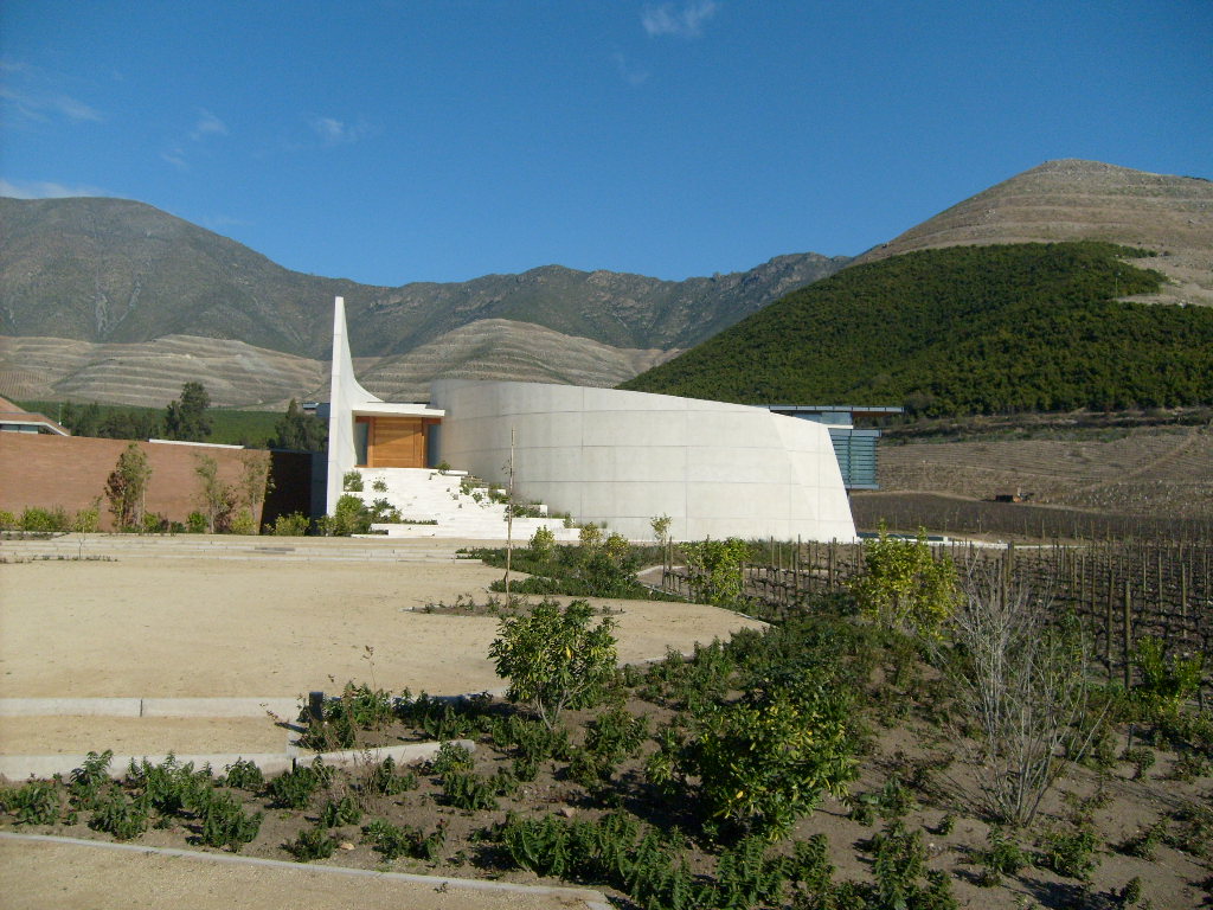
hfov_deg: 52.6
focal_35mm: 35
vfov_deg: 40.7
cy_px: 455
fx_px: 1226
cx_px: 606
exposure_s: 1/500
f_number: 7.1
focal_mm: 5.8
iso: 80
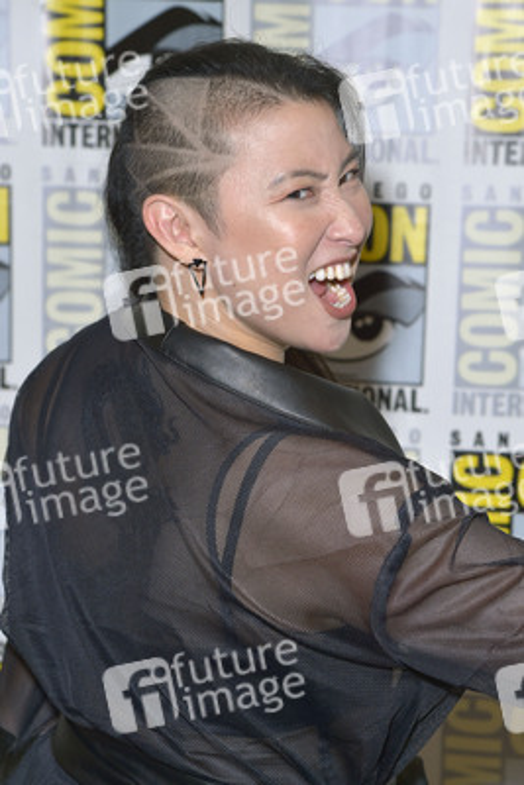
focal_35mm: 100
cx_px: 262
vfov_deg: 20.4
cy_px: 392
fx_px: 2181
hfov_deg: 13.7
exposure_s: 1/250
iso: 800
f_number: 6.3
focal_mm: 100
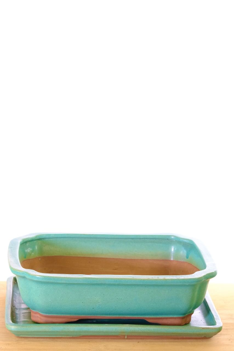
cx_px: 117
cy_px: 176
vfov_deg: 17.5
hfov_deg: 11.7
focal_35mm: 117
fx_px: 1140
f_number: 13
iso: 2500
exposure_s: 1/8
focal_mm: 77.9
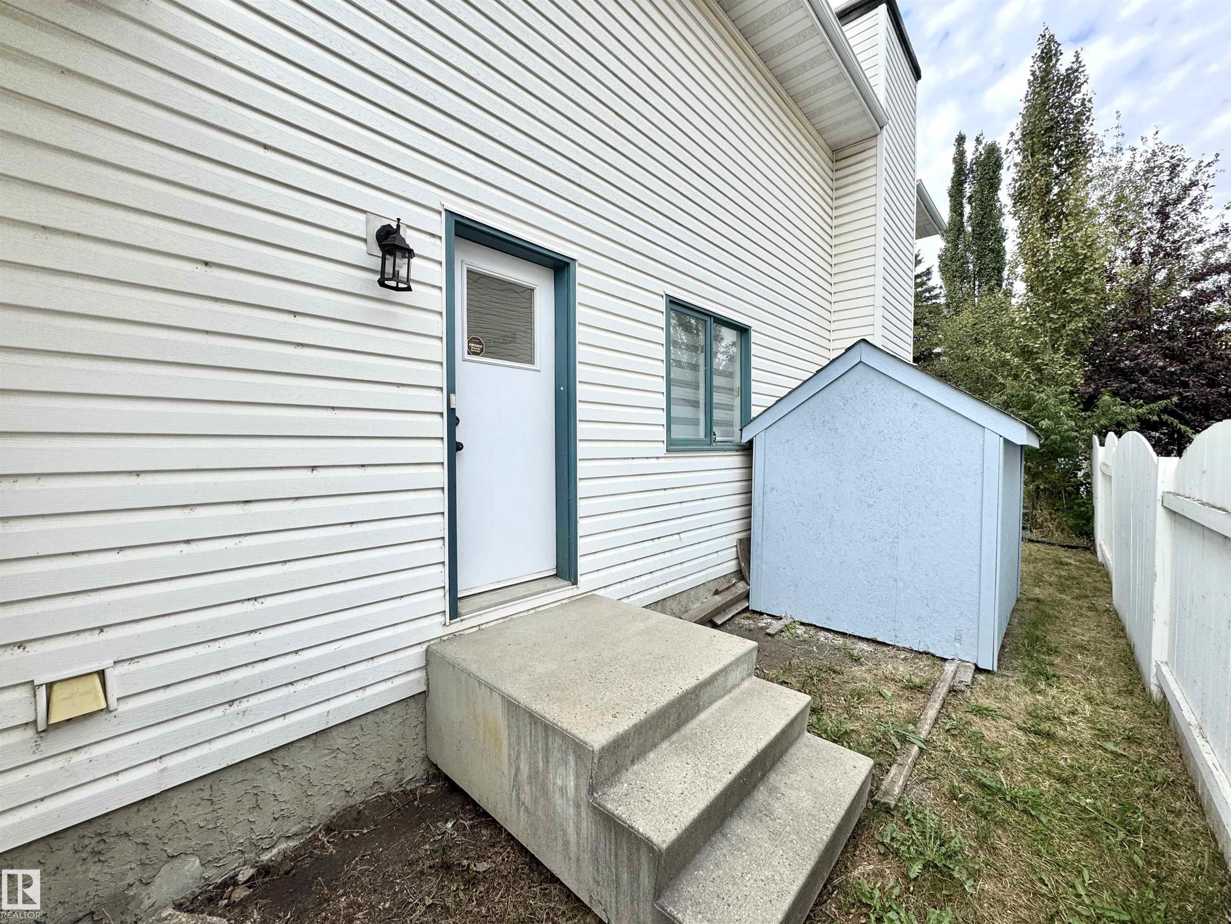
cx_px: 616
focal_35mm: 14
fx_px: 498
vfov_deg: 85.7
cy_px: 462
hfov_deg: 102.1
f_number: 2.2
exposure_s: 1/956
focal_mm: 2.22
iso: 40
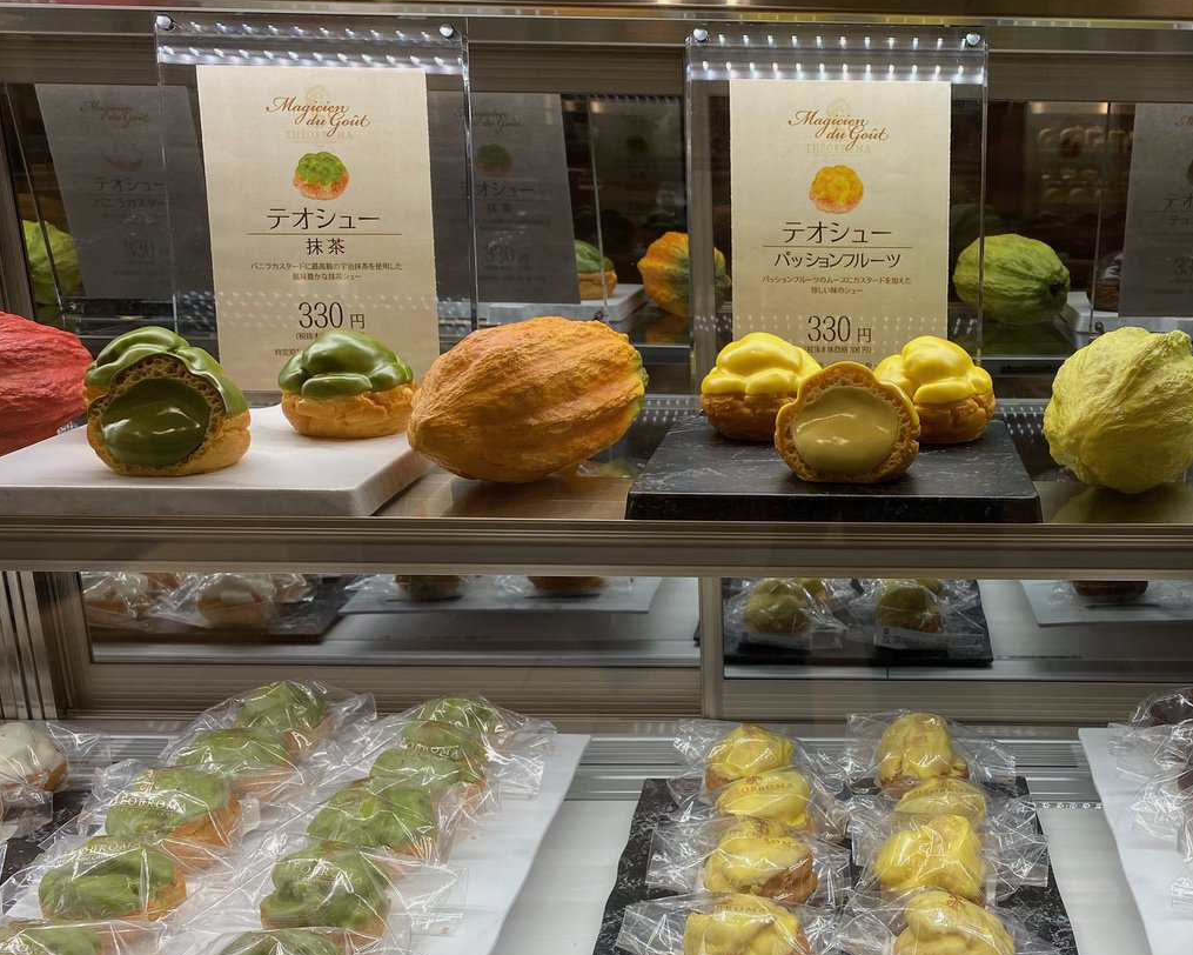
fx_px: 1412
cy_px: 623
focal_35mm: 40
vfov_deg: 37.0
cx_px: 882
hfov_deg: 44.4
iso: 32
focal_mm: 4.25
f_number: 1.8
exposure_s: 1/363
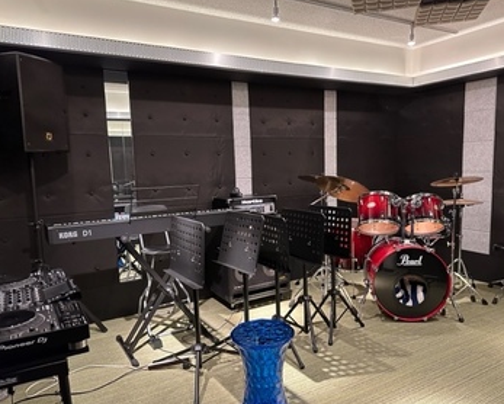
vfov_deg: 53.2
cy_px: 214
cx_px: 275
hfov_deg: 63.9
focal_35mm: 27
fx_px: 403
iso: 640
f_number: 1.78
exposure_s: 1/60
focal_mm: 6.86
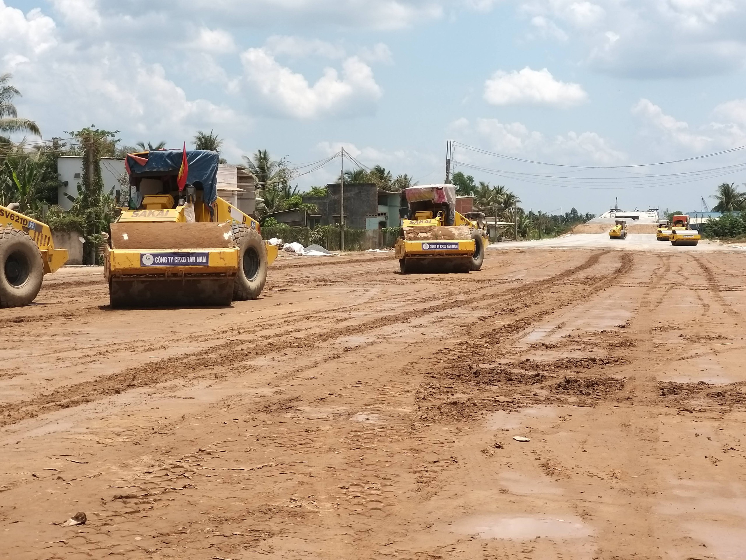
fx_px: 1121
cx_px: 373
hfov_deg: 36.8
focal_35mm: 52
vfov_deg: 28.0
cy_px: 280
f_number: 2.4
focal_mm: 5.54
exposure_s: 1/880
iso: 40
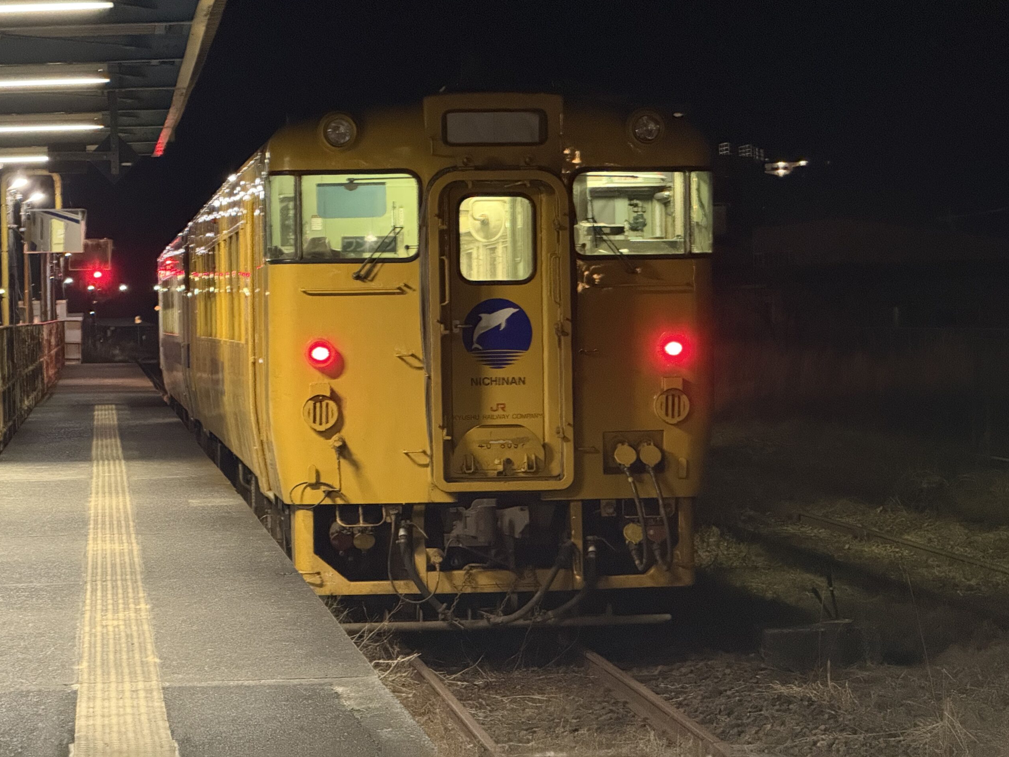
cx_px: 506
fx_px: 3527
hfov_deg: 16.3
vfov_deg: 12.2
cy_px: 377
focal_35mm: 121
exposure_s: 1/31
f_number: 2.8
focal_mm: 15.66
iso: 1600
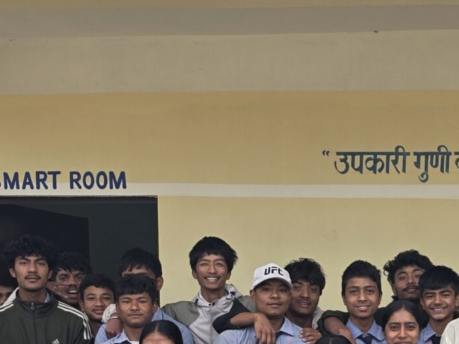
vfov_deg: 16.6
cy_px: 445
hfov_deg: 22.9
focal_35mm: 84
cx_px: 369
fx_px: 1114
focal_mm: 6.3
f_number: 1.7
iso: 80
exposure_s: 1/180
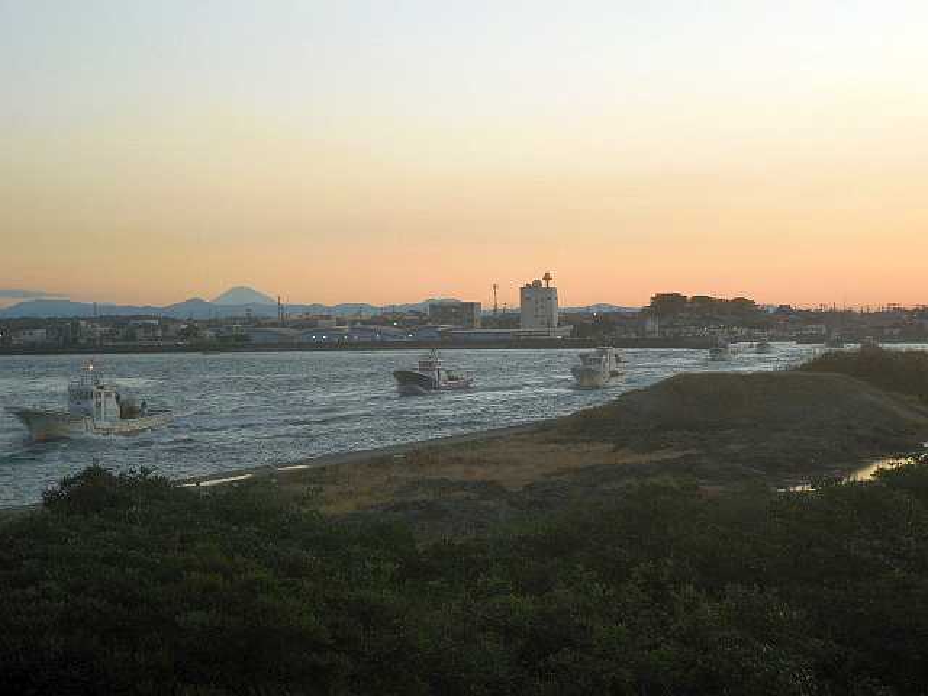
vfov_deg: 18.9
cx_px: 464
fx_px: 2091
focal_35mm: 78
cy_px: 348
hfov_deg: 25.0
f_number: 4.5
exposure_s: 1/30
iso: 280
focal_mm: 14.1
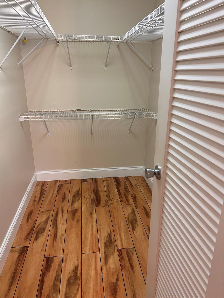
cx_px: 112
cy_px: 149
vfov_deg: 67.3
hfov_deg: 53.1
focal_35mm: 26
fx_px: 224
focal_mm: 5.7
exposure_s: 1/60
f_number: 1.5
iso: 160
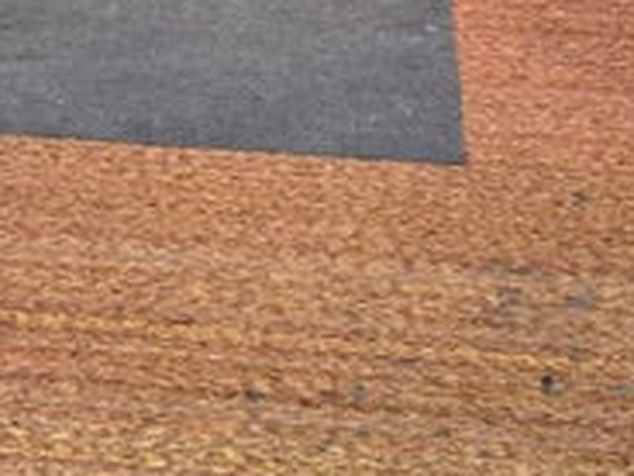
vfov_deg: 8.3
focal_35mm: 171
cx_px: 26
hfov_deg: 11.5
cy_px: -476
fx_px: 3132
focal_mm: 5.4
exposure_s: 1/60
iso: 640
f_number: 1.8
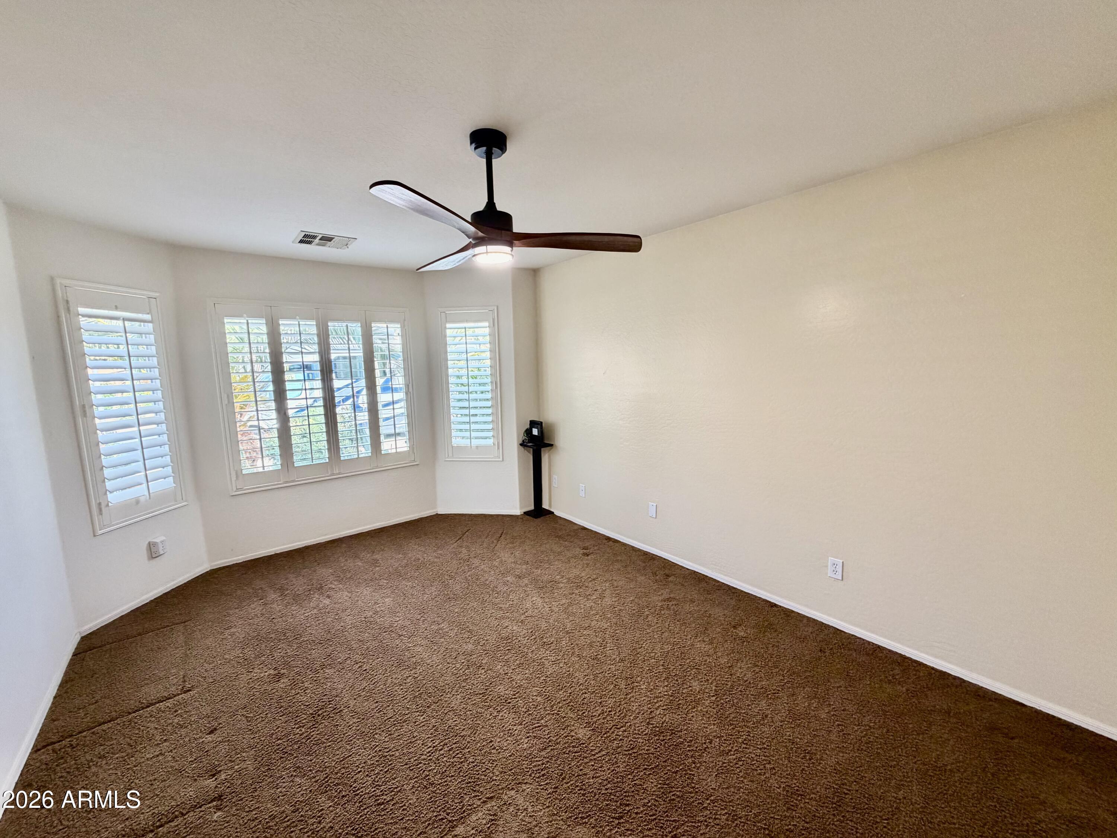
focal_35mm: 14
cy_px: 419
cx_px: 558
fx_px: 452
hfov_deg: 102.1
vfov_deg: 85.7
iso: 200
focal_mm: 2.22
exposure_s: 1/120
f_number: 2.2
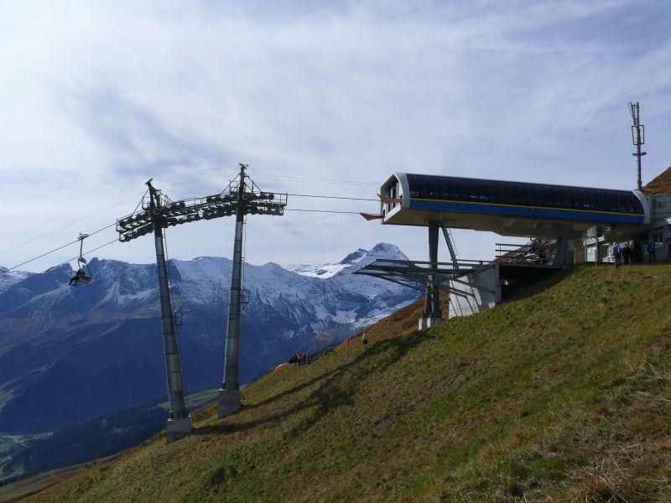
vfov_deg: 40.7
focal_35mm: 35
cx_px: 336
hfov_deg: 52.6
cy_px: 252
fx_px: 678
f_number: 8
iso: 100
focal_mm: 7.4
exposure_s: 1/640
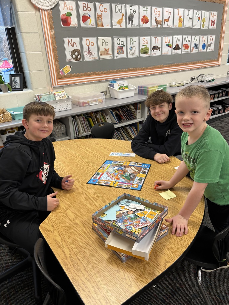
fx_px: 229
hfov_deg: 53.1
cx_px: 114
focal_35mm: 26
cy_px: 152
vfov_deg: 67.3
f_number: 1.6
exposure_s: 1/60
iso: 100
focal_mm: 5.96
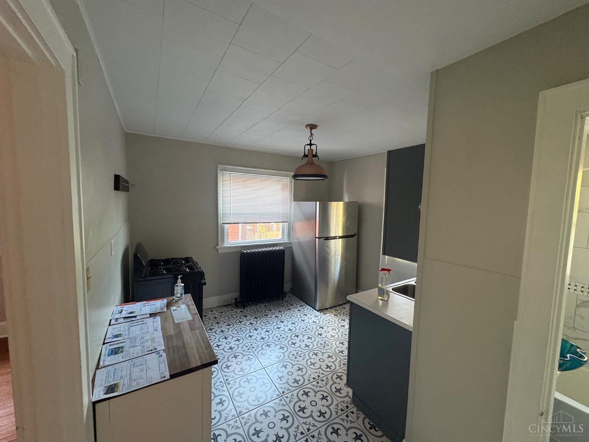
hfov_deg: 102.1
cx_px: 294
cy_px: 221
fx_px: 238
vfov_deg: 85.7
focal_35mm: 14
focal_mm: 2.22
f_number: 2.2
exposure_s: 1/60
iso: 500
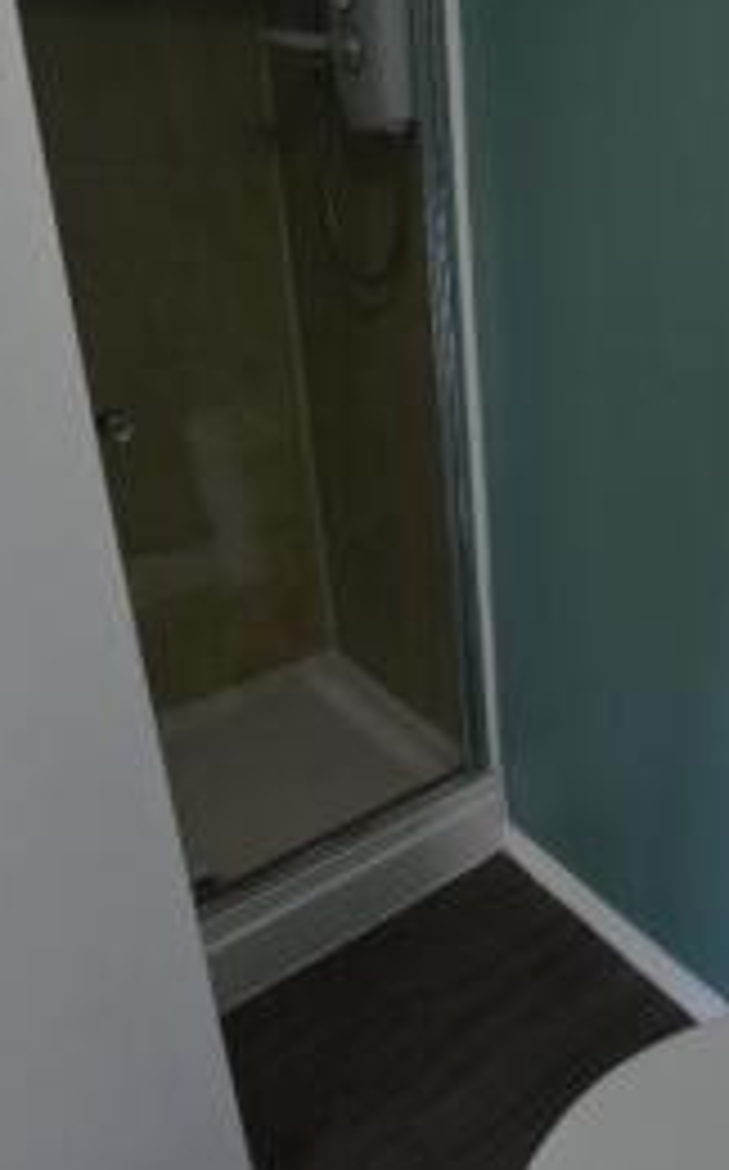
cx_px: 594
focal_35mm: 28
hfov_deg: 42.3
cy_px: 470
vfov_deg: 65.9
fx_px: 892
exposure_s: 1/80
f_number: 4.5
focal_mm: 10
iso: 400
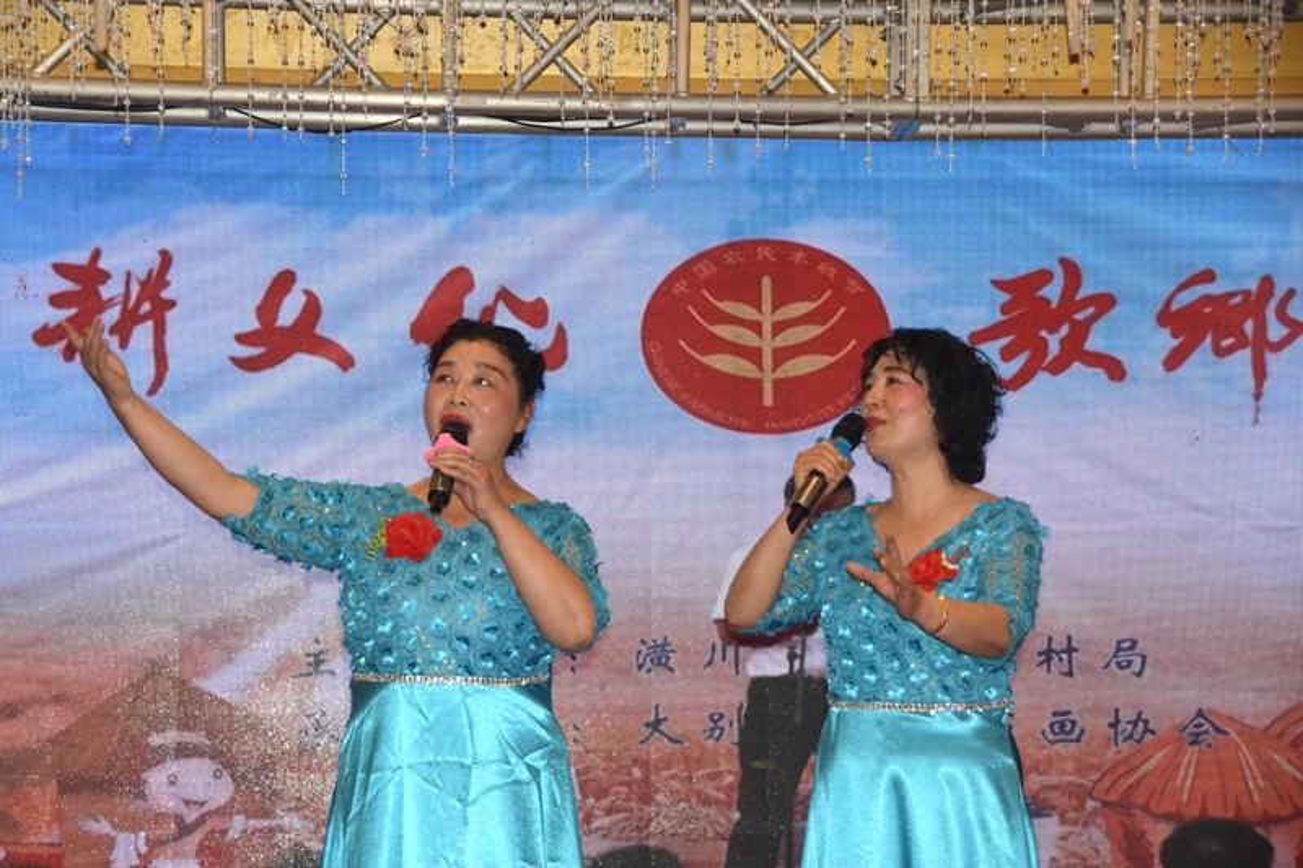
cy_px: 434
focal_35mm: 93
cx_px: 652
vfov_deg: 14.7
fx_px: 3365
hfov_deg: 21.9
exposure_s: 1/60
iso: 400
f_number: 4.8
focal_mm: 62
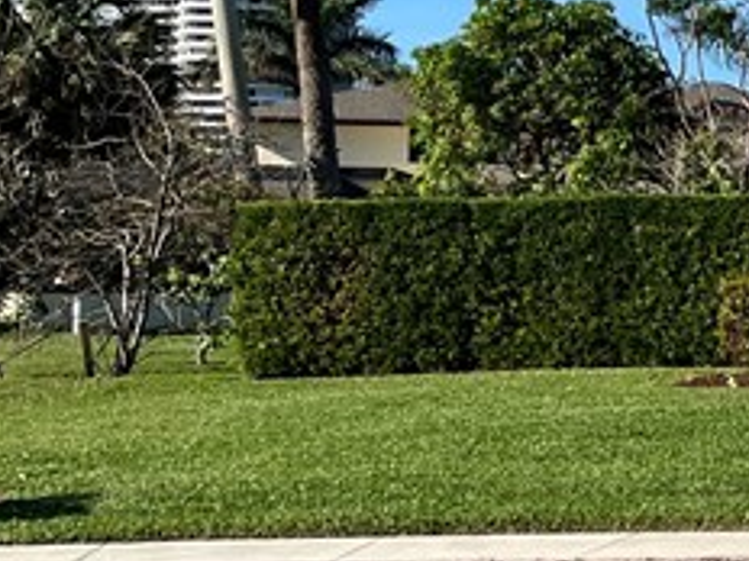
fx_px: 2488
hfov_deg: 13.7
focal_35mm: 115
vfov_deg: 12.8
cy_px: 129
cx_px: 1627
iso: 50
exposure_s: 1/4651
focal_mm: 5.1
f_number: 1.6
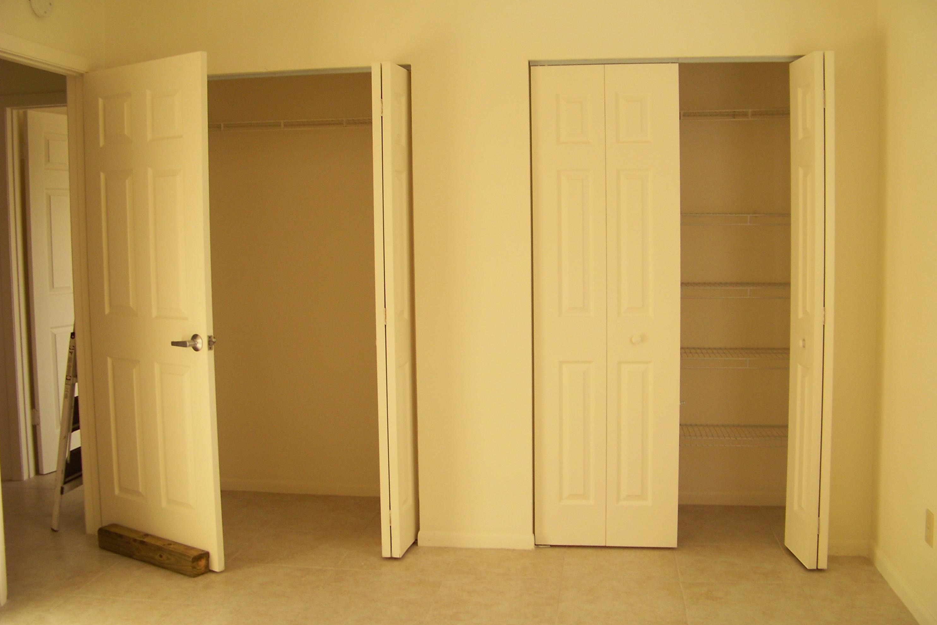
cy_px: 288
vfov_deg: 35.0
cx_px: 464
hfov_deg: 50.7
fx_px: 989
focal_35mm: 38
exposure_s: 1/60
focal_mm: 5.85
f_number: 2.8
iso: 66
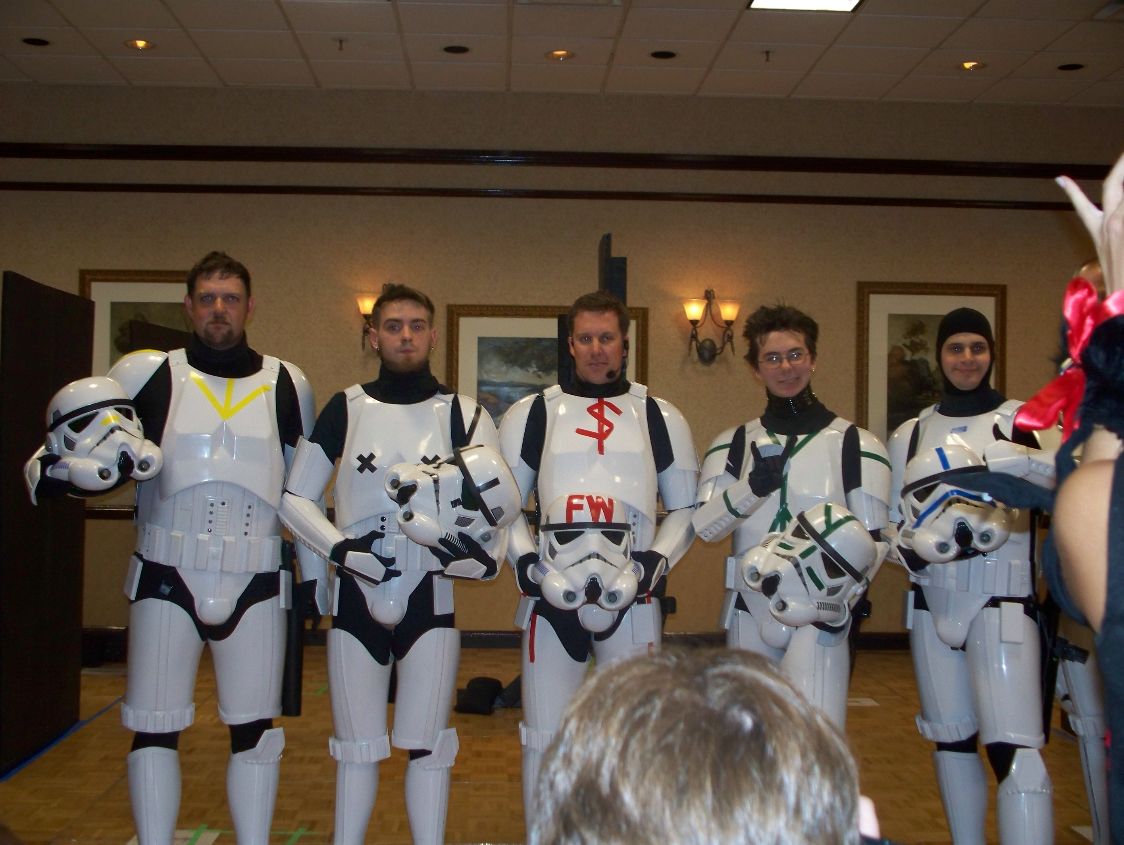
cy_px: 422
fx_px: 1527
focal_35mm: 47
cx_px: 562
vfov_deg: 30.9
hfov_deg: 40.4
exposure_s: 1/30
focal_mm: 9.86
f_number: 2.9
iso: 200
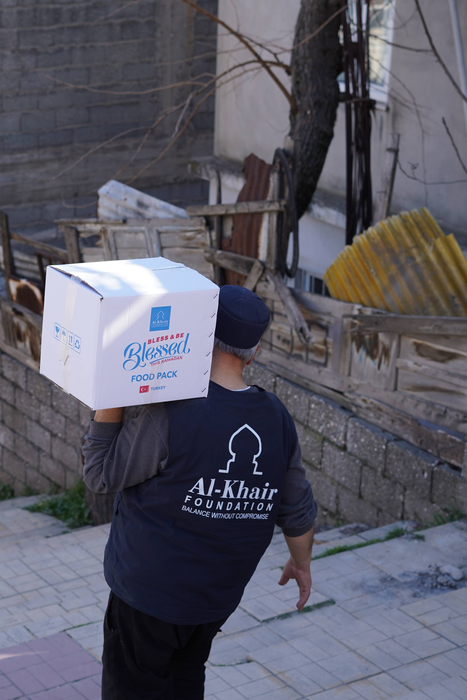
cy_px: 350
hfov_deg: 17.8
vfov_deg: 26.6
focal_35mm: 76
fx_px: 1478
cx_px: 93
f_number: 4.5
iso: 100
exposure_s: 1/200
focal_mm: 50
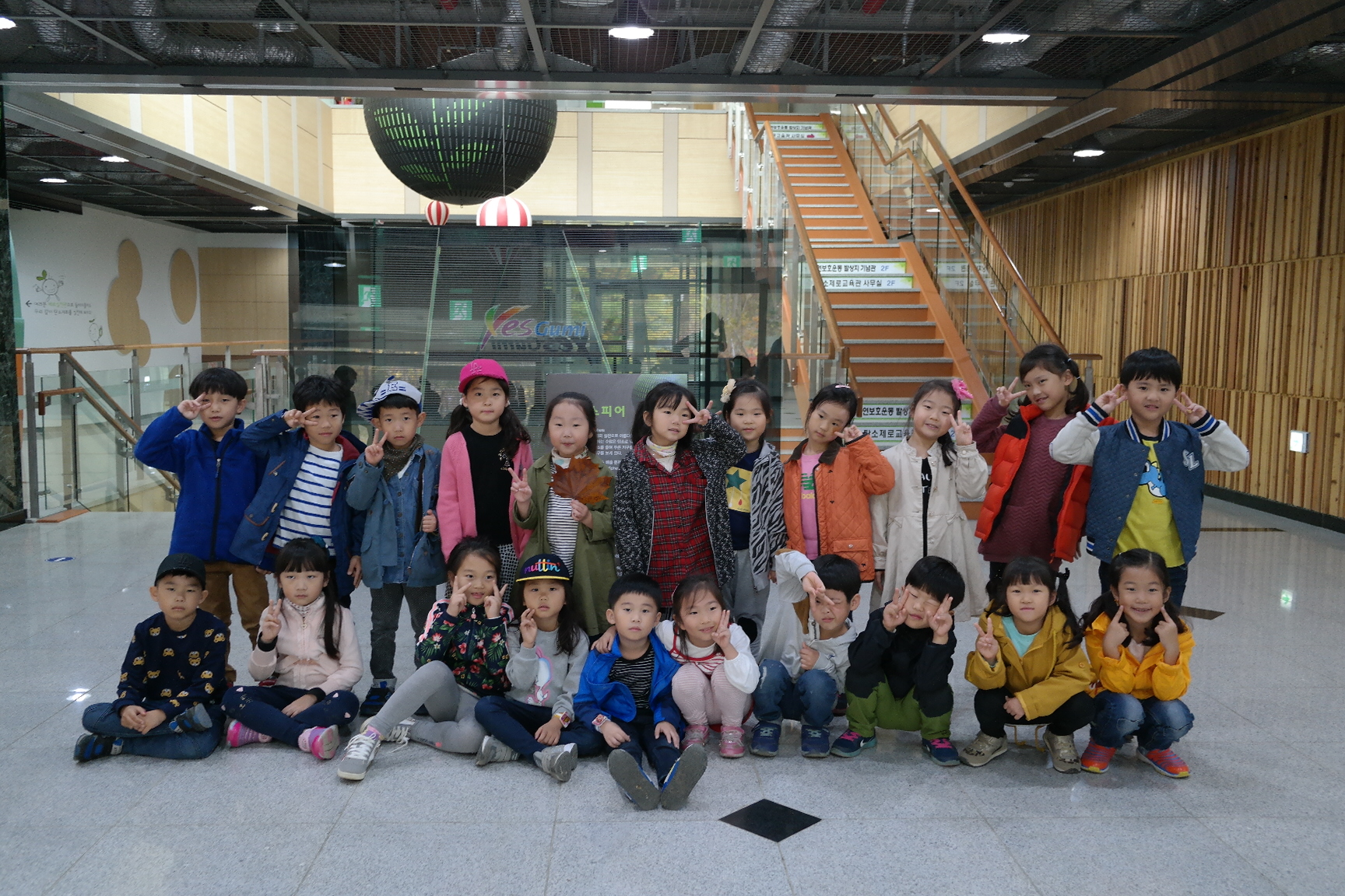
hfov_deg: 61.9
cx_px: 672
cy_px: 448
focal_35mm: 30
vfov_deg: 43.6
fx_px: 1121
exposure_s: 1/40
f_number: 3.5
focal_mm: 20
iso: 800
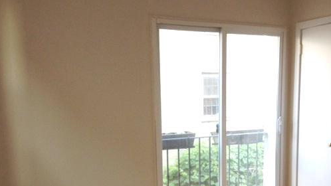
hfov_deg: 42.0
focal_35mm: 49
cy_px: 148
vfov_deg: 24.1
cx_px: 188
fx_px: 430
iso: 64
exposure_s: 1/30
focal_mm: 4.28
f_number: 2.4
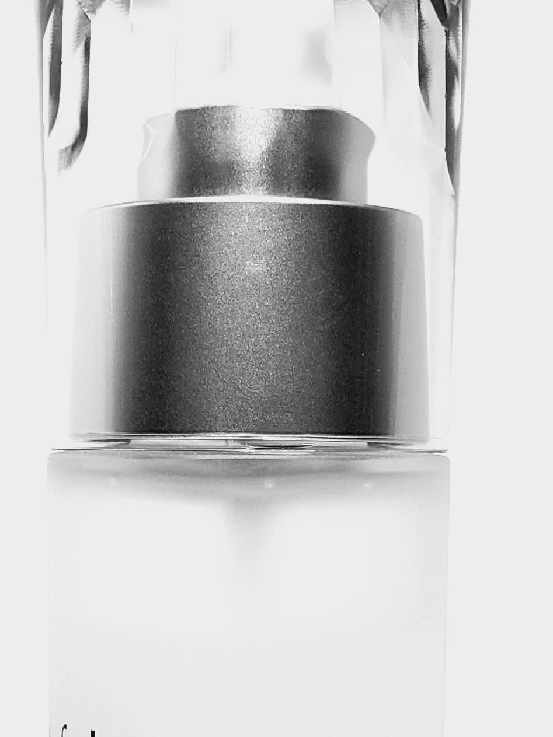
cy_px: 746
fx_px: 1768
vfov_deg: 22.6
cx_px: 254
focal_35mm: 83
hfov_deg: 17.8
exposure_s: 1/100
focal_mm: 4.3
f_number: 2.4
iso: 80
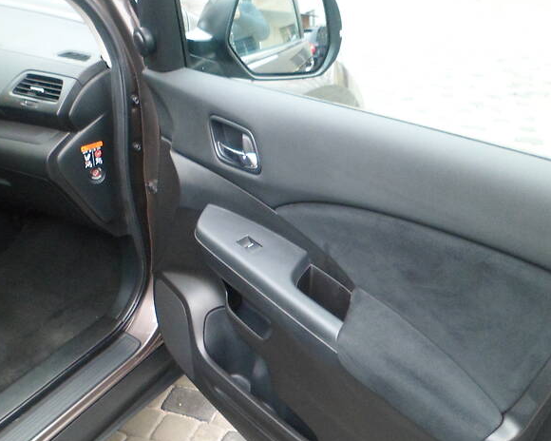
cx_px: 278
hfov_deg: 51.5
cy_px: 281
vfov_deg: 41.9
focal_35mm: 35
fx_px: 571
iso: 400
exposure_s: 1/20
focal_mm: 4.9
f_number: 3.3
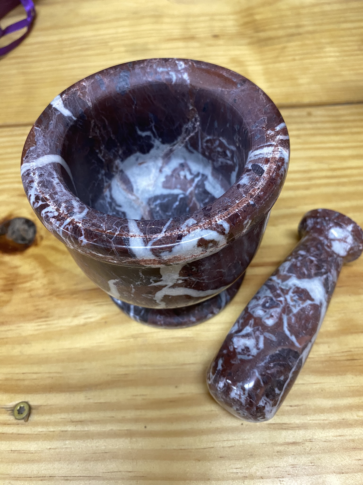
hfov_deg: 54.9
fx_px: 350
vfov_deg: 69.4
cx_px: 182
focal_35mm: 25
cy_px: 242
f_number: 1.8
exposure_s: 1/60
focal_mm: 4.25
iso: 200
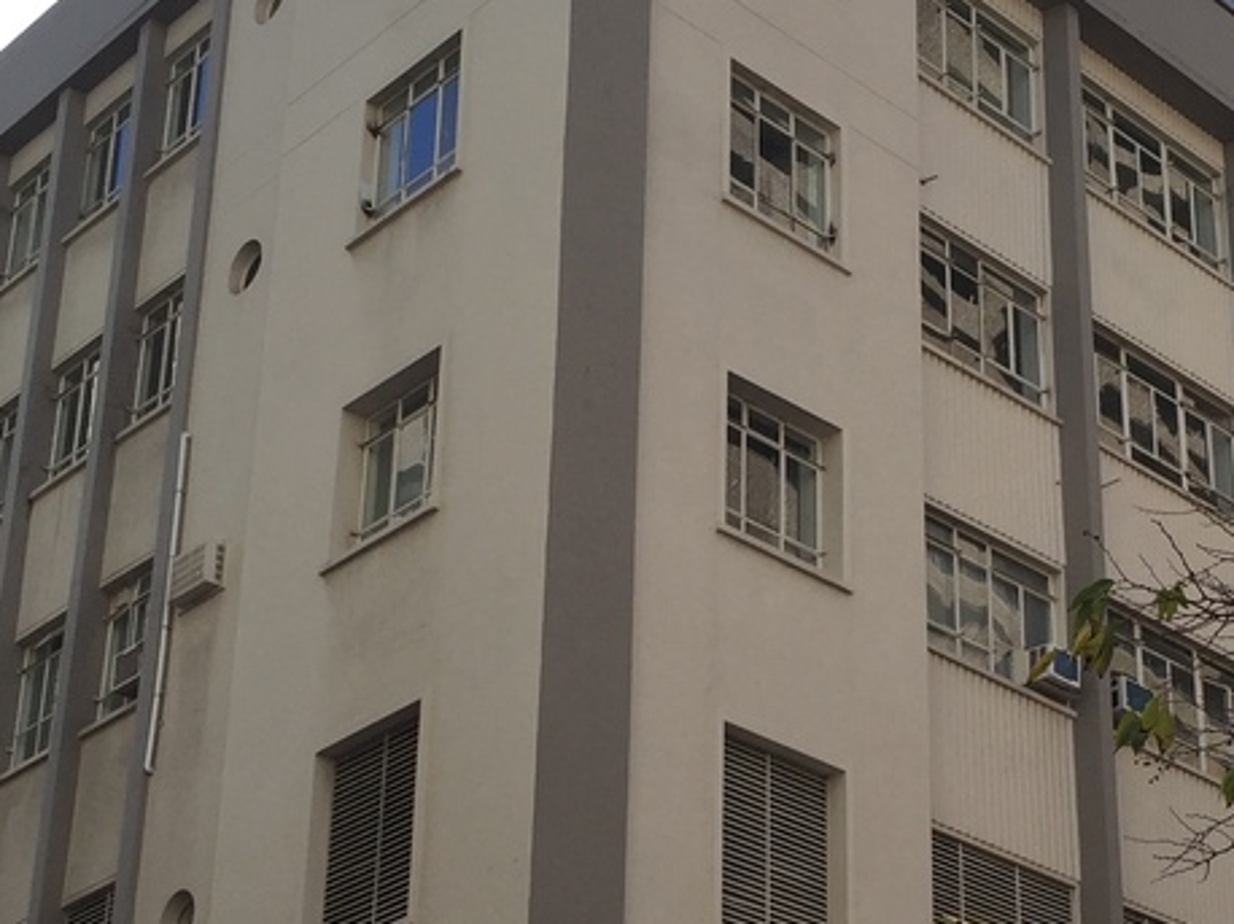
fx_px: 2708
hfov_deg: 25.4
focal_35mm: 76
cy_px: 692
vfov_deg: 19.2
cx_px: 895
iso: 32
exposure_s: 1/879
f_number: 2.2
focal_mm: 4.15
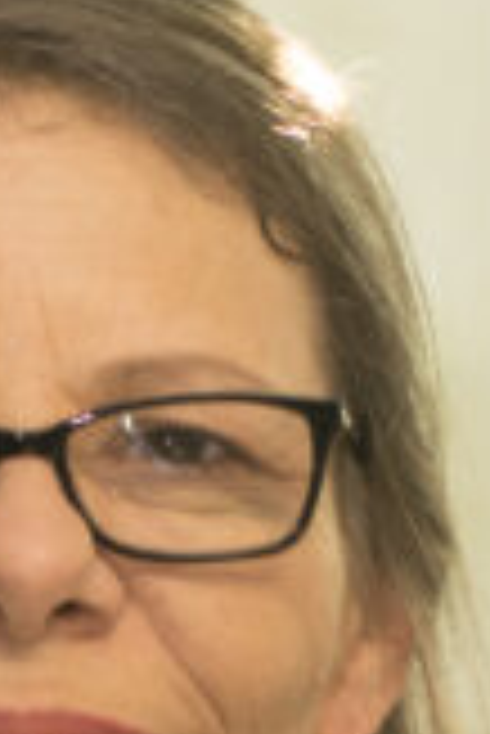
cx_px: -74
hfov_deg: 2.9
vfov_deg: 4.3
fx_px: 9595
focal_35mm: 471
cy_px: 1527
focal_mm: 50
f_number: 3.5
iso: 320
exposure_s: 1/200
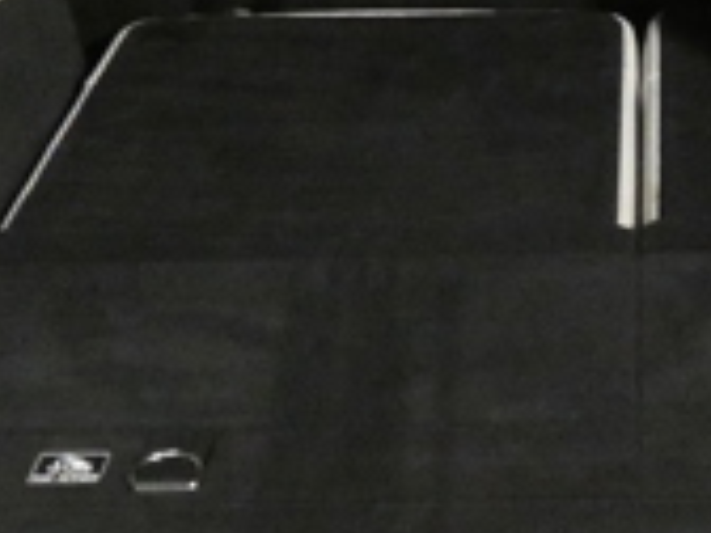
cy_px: 224
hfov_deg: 20.3
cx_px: 635
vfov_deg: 15.6
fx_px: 1951
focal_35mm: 95
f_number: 2.8
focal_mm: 3.6
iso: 1600
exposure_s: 1/30
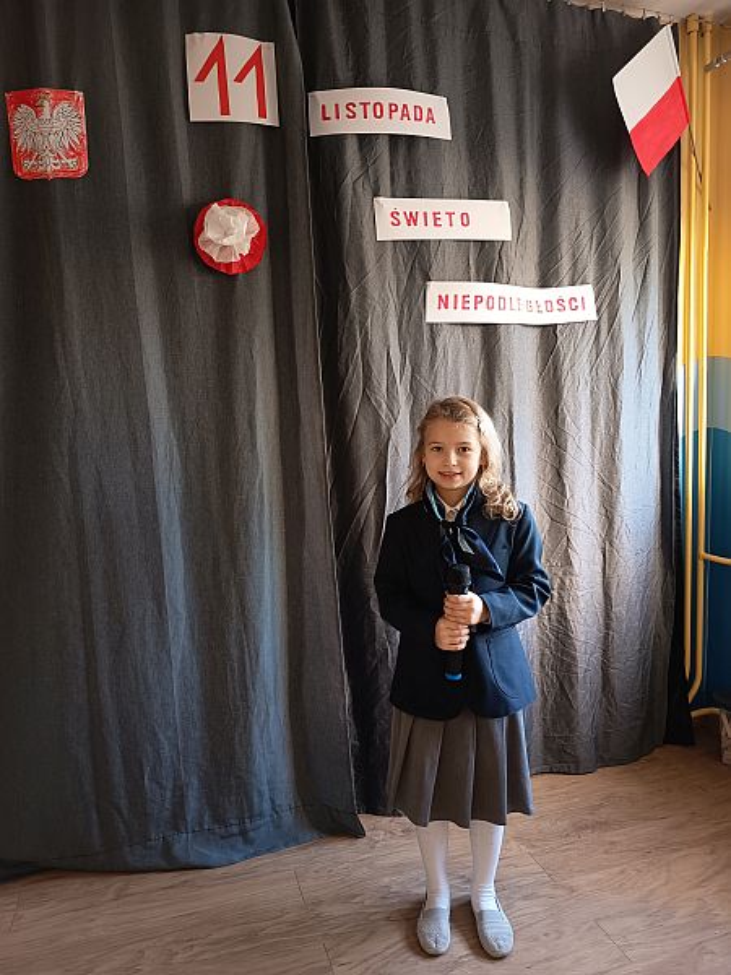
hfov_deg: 56.8
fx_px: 676
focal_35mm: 24
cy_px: 488
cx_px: 366
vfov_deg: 71.6
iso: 926
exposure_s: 1/25
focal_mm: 5.27
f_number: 1.7
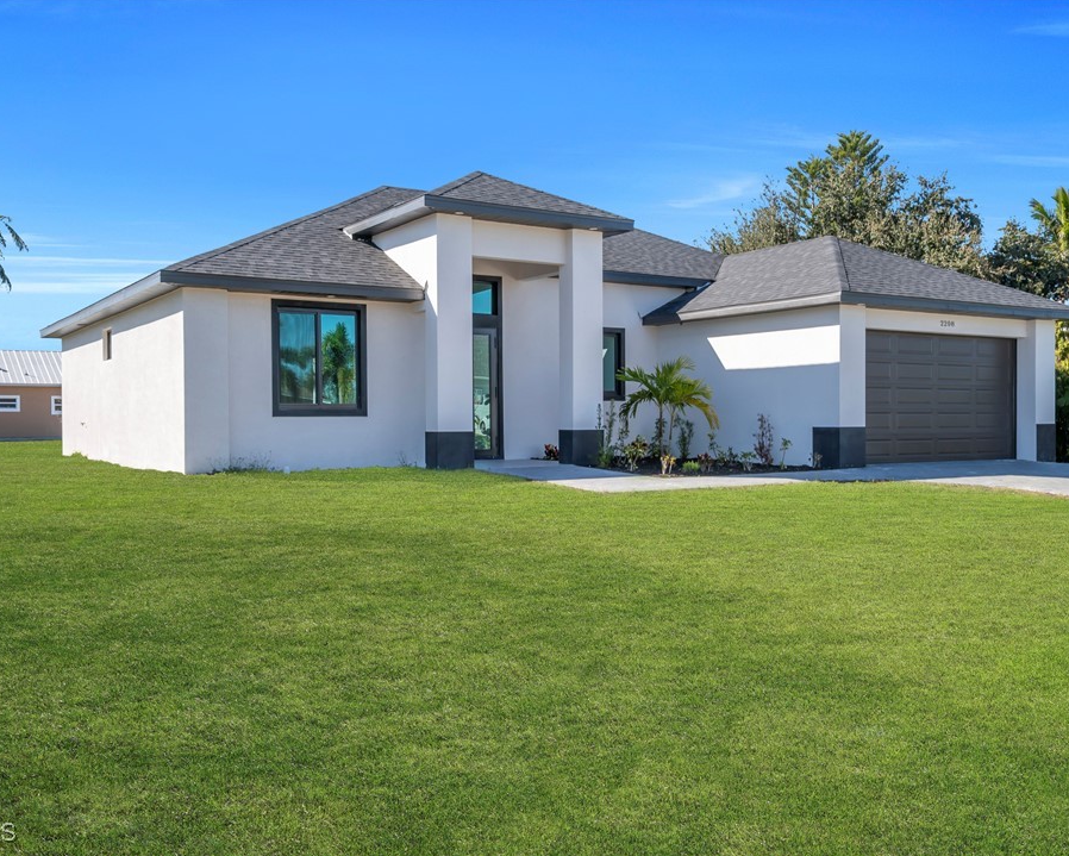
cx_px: 555
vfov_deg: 43.4
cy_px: 427
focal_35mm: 34
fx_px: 1076
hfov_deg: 52.8
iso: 100
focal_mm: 20
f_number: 7.1
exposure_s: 1/200
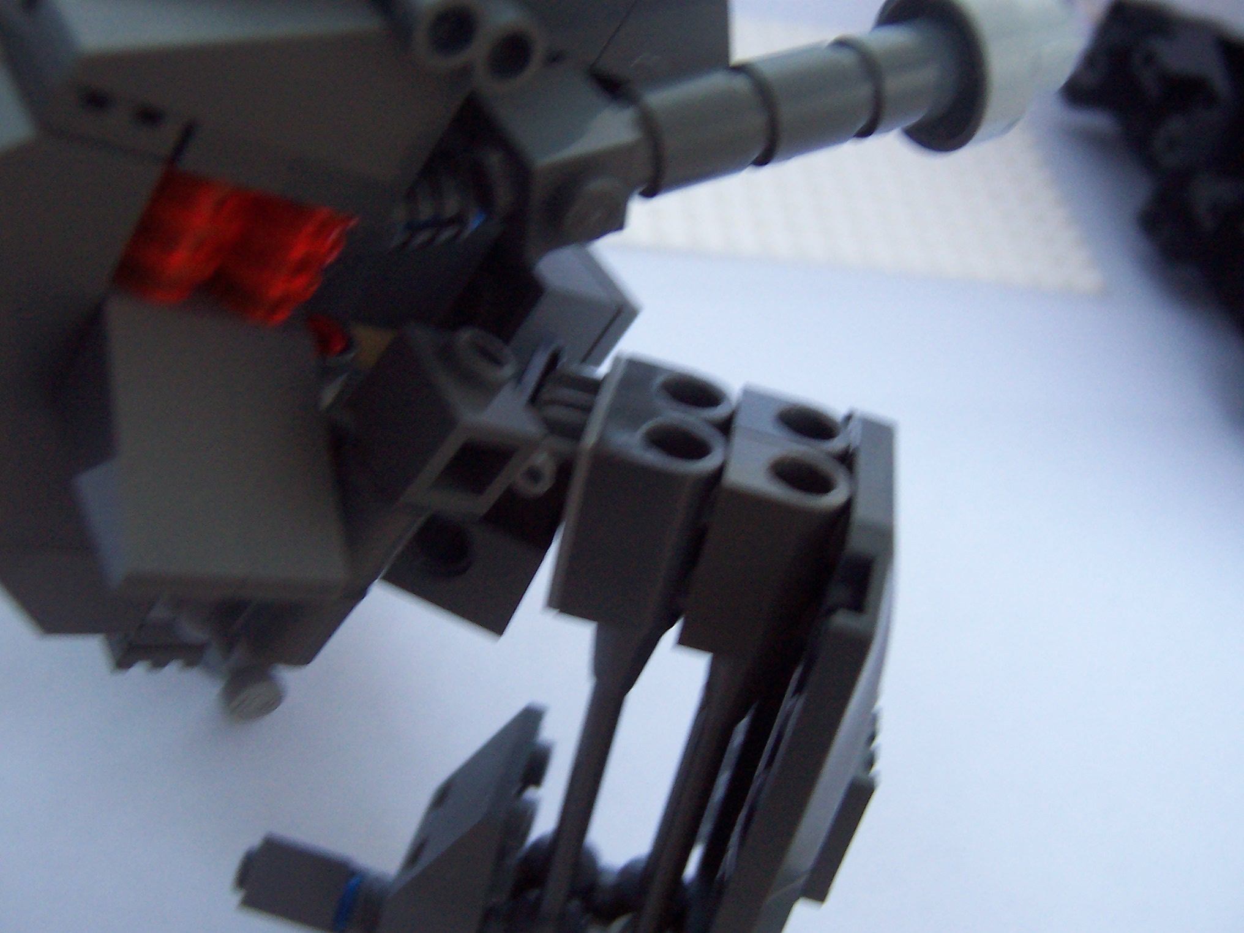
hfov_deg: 51.4
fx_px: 1294
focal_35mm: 36
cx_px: 622
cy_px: 466
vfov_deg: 39.7
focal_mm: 5.6
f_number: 2.8
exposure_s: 1/15
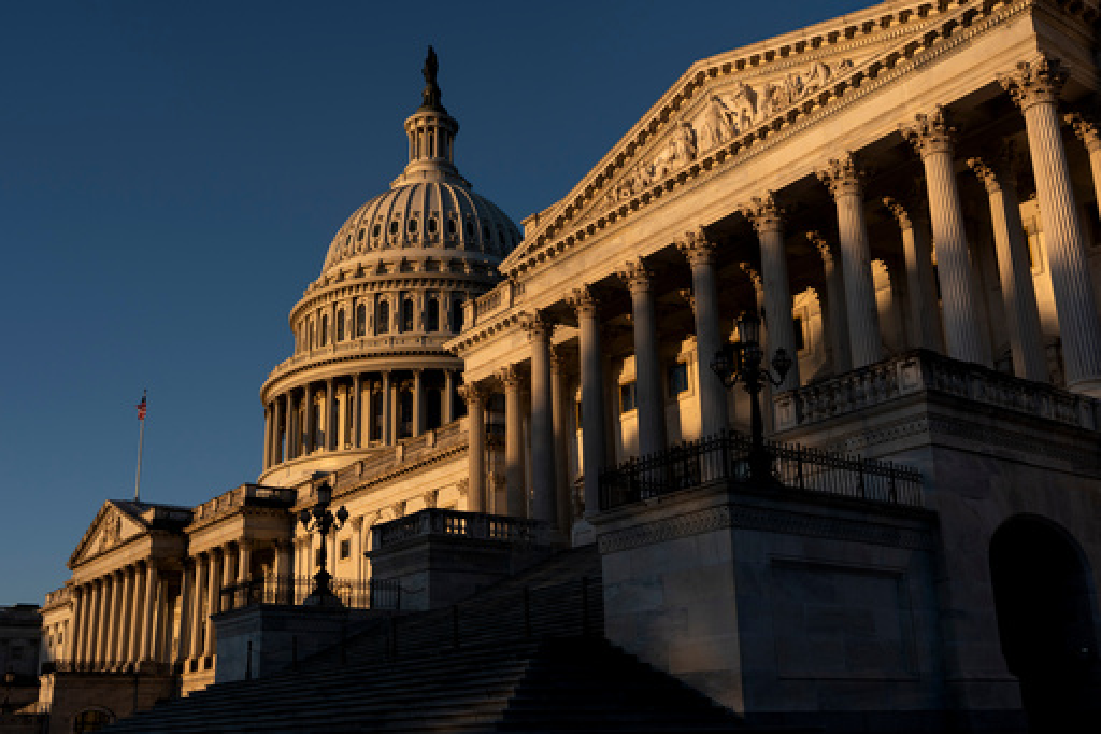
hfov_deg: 54.4
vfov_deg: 37.8
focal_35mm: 35
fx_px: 1070
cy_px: 367
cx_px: 550
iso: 200
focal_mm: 35
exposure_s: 1/500
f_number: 9
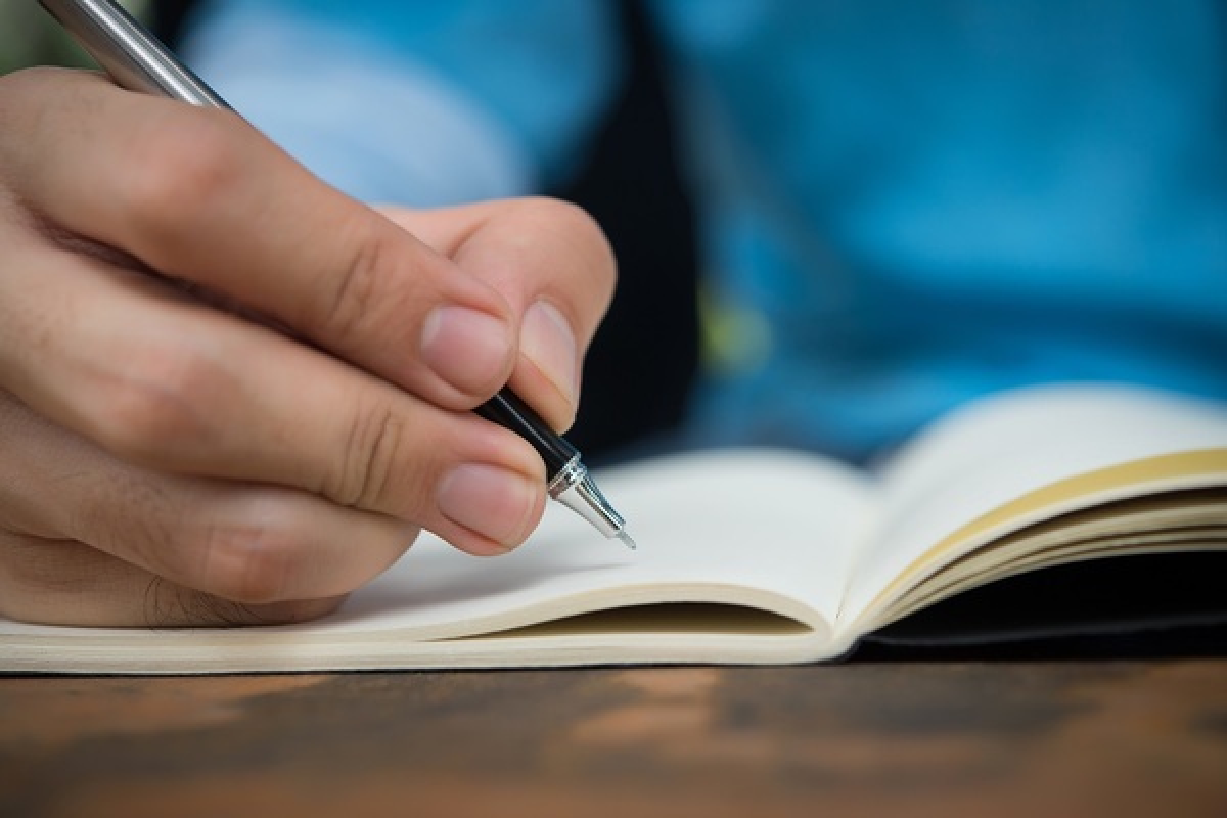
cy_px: 409
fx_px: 2045
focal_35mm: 60
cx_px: 614
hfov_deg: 33.4
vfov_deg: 22.6
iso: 320
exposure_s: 1/125
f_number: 4.5
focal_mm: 60
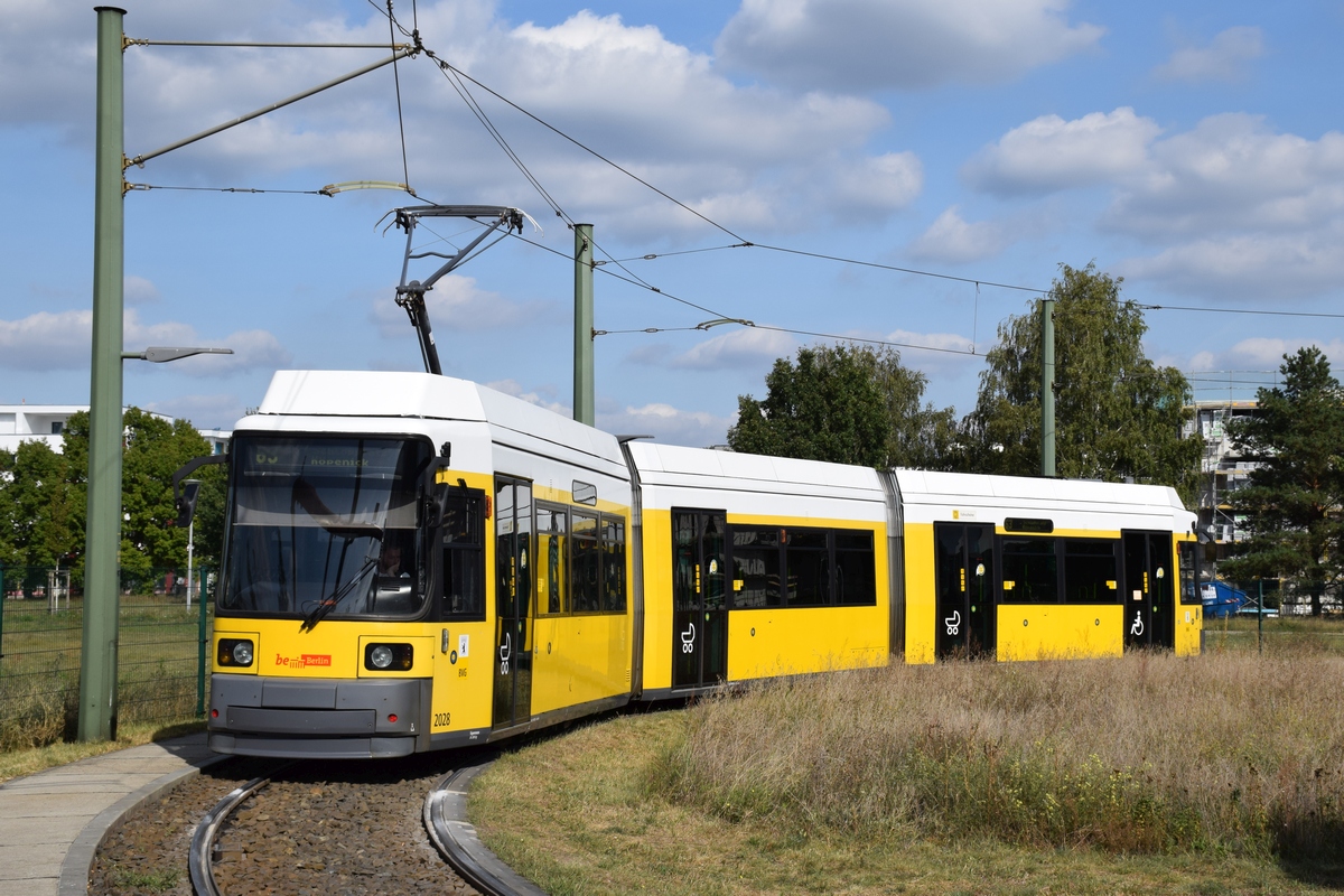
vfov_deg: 25.8
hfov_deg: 37.9
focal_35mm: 52
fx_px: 1960
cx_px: 672
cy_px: 448
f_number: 11
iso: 200
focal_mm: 35
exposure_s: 1/500
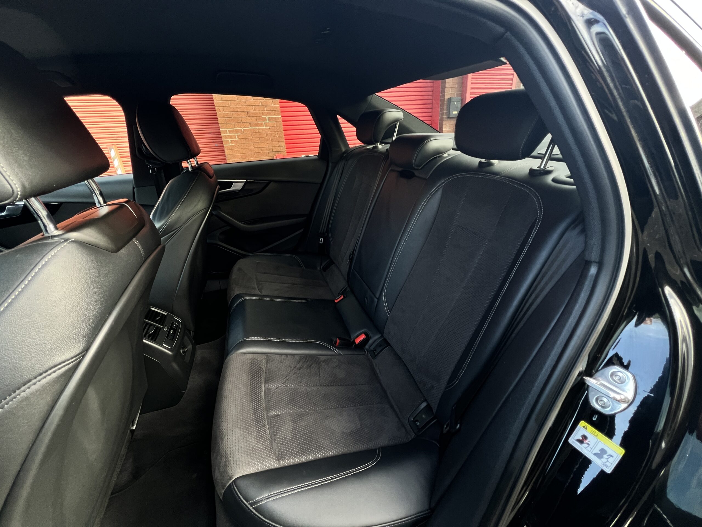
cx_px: 351
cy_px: 264
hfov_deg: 106.2
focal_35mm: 13
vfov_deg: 89.9
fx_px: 264
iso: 200
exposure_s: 1/99
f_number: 1.8
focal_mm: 1.57
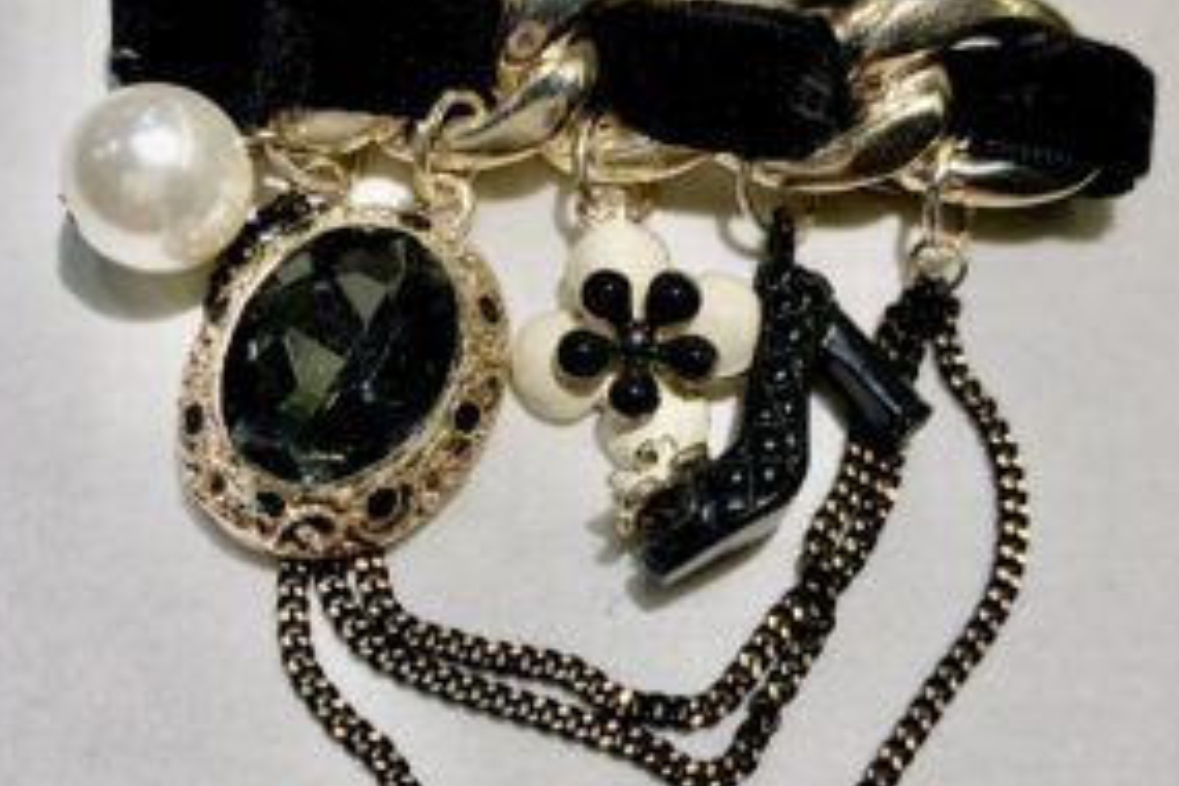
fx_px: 1244
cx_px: 571
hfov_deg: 50.7
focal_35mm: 38
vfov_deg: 35.0
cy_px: 426
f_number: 1.8
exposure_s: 1/122
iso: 32
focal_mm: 4.25
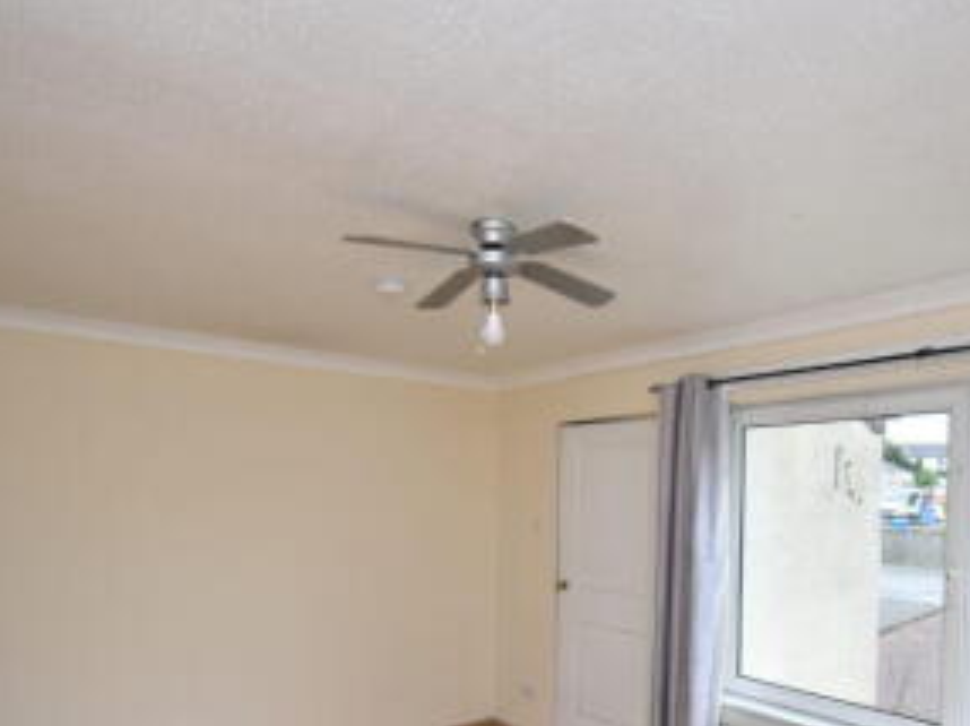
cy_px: 507
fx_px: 672
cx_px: 560
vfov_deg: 55.1
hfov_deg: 71.2
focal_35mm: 24
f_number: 5.6
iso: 400
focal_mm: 10
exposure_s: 1/125
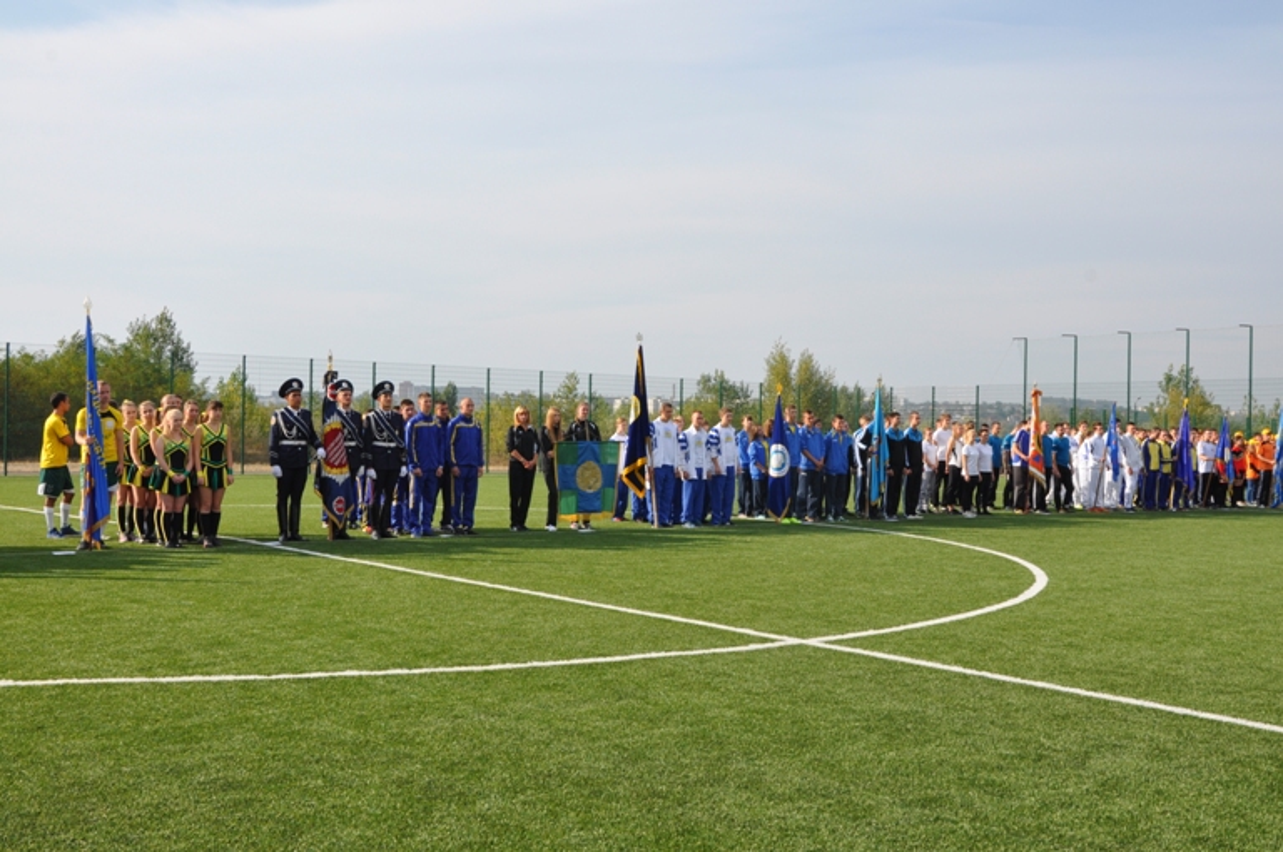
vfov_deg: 34.1
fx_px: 1388
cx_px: 642
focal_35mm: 39
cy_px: 426
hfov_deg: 49.6
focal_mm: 26
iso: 200
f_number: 13
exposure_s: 1/160
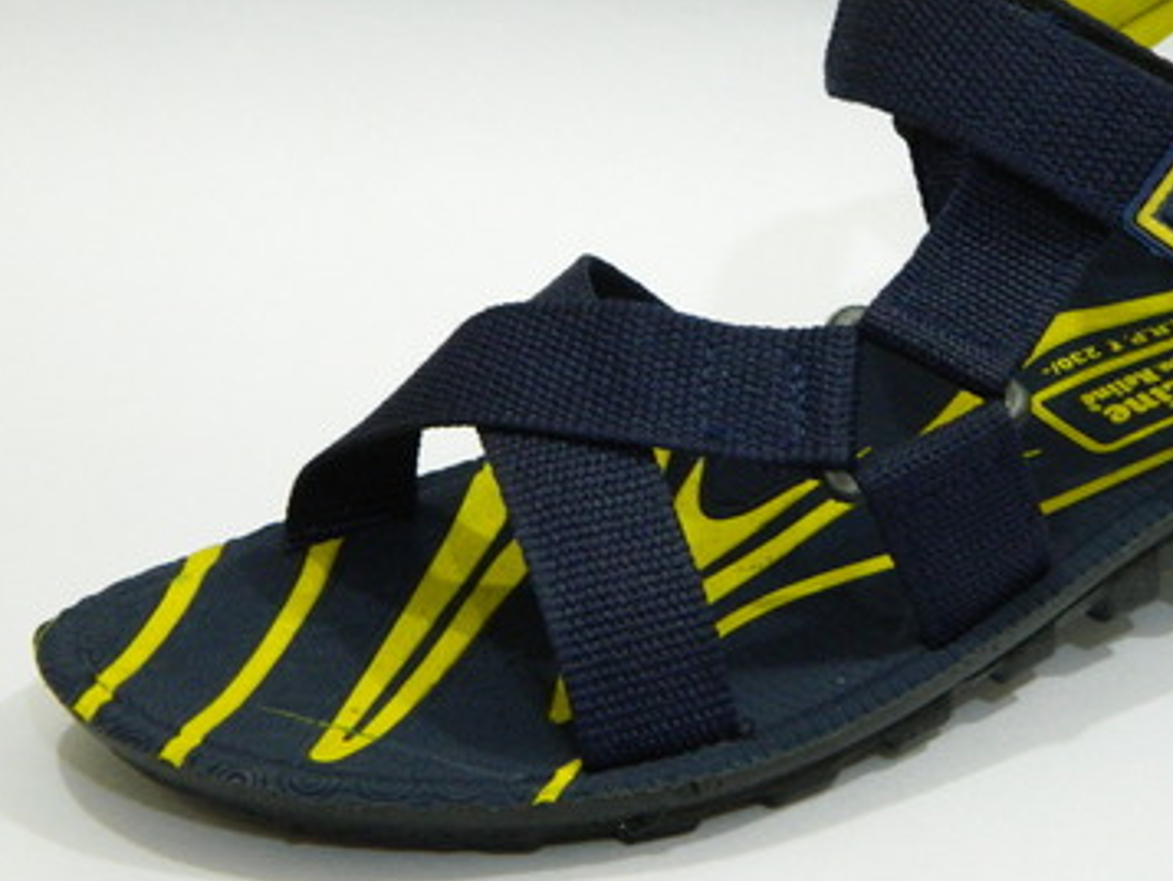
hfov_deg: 20.0
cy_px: 324
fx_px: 3322
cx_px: 772
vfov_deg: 15.1
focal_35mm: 98
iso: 400
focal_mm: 12.6
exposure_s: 1/10
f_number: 4
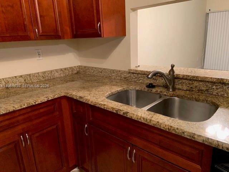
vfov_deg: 53.1
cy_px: 86
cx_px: 114
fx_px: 172
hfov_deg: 67.3
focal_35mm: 26
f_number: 1.8
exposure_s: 1/40
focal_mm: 4.25
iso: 400
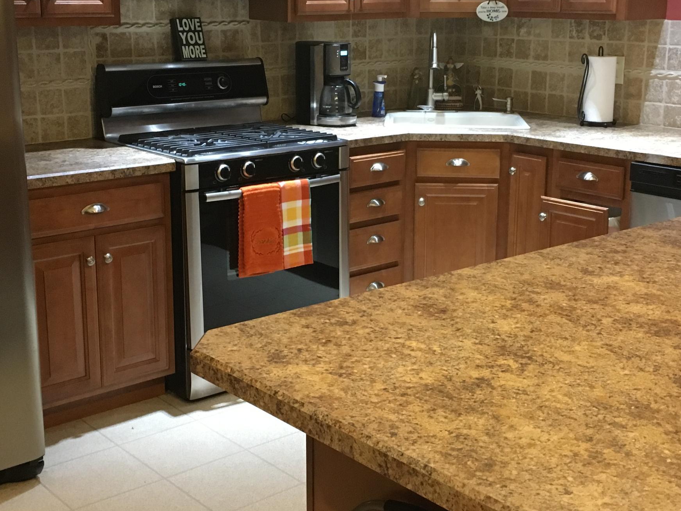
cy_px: 213
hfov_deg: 38.2
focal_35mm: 50
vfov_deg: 29.1
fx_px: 984
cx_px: 342
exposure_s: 1/30
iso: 200
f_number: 2.2
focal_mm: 4.15
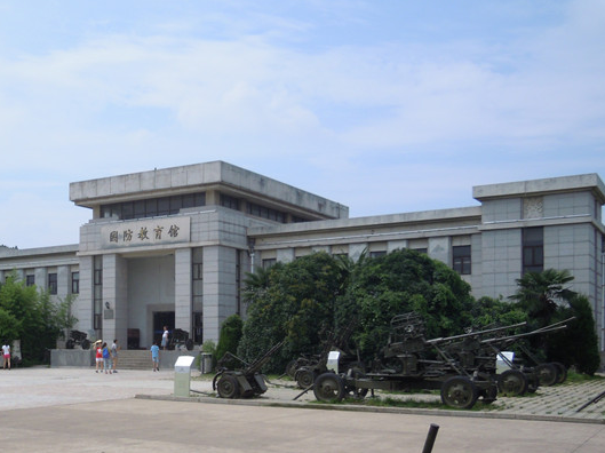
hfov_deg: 40.8
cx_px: 144
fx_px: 786
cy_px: 354
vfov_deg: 31.4
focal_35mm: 45
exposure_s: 1/250
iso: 100
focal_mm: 5
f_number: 7.6
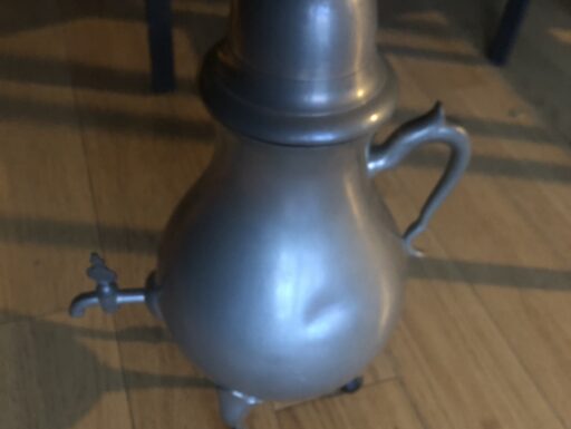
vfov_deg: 49.8
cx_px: 286
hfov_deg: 63.4
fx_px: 462
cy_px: 214
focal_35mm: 28
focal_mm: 3.99
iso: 100
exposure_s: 1/4
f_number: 1.8
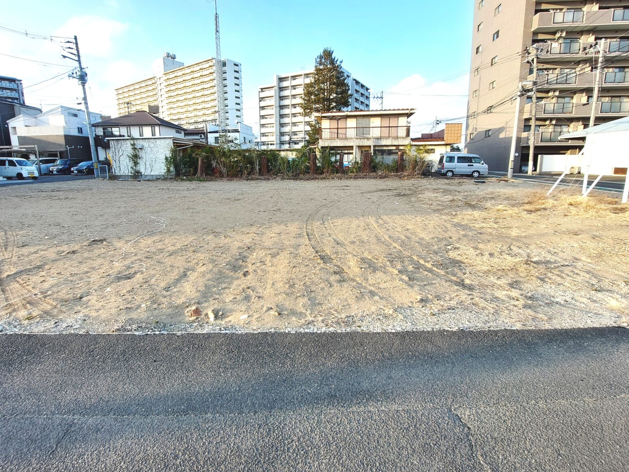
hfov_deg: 94.5
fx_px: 291
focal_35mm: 16
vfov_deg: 78.0
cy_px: 222
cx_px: 305
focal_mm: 1.74
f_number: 2.2
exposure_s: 1/147
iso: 50
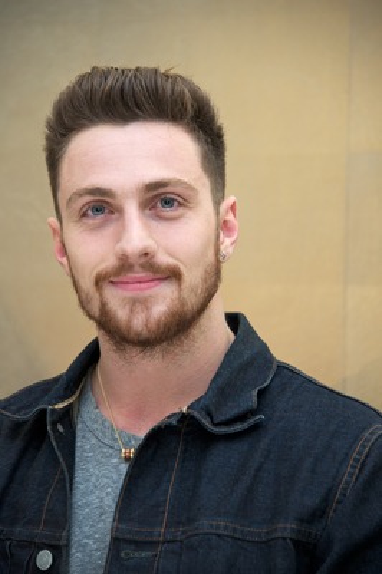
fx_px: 3029
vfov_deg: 10.8
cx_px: 191
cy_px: 287
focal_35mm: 190
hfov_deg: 7.2
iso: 800
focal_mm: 190
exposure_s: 1/60
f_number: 5.6
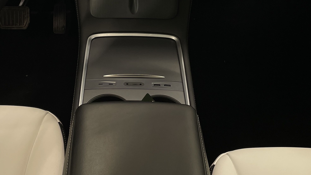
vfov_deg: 20.5
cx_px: 116
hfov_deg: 35.8
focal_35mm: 58
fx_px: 478
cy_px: 31
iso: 50
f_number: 1.6
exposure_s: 1/100
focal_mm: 4.2
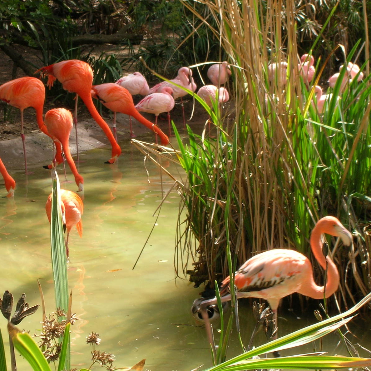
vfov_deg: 16.3
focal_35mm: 107
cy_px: 185
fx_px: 1297
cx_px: 149
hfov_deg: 16.3
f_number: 7.6
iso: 50
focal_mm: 15
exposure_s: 1/70.6
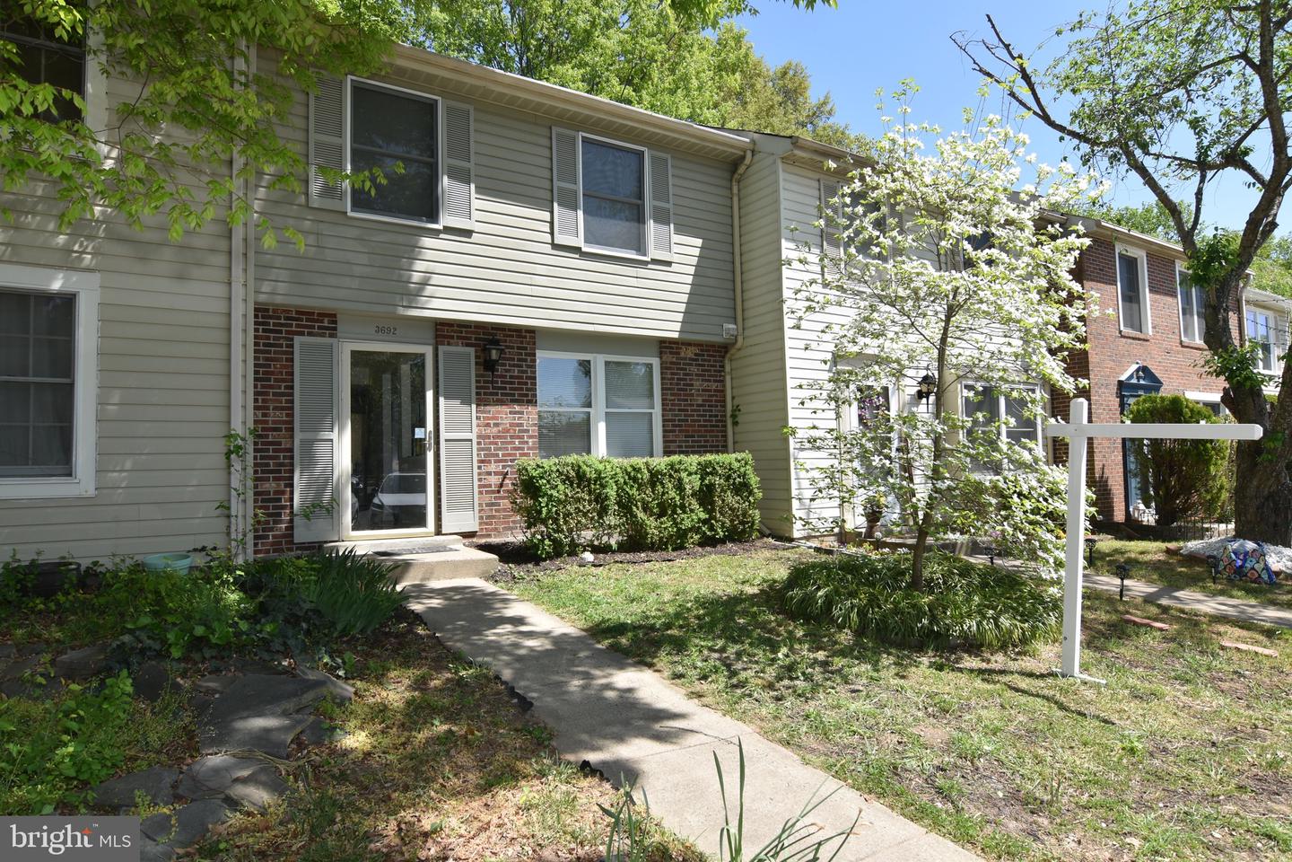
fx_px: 700
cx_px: 646
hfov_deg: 85.4
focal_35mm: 20
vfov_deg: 63.2
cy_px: 431
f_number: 7.1
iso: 100
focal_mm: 13
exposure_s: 1/200
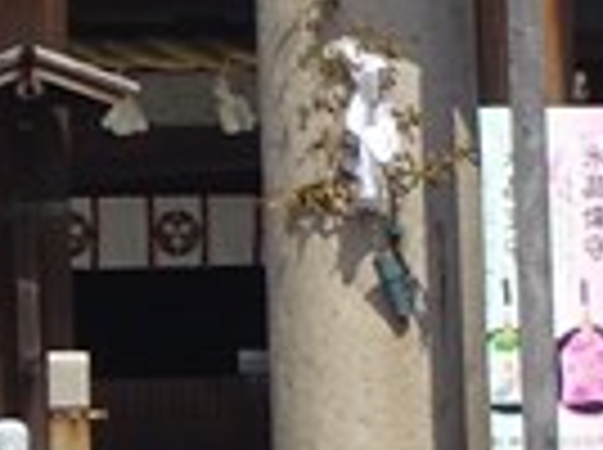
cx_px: -788
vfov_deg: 1.8
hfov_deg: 2.5
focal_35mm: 803
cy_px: -698
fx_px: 13963
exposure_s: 1/500
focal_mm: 17.97
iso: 80
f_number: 5
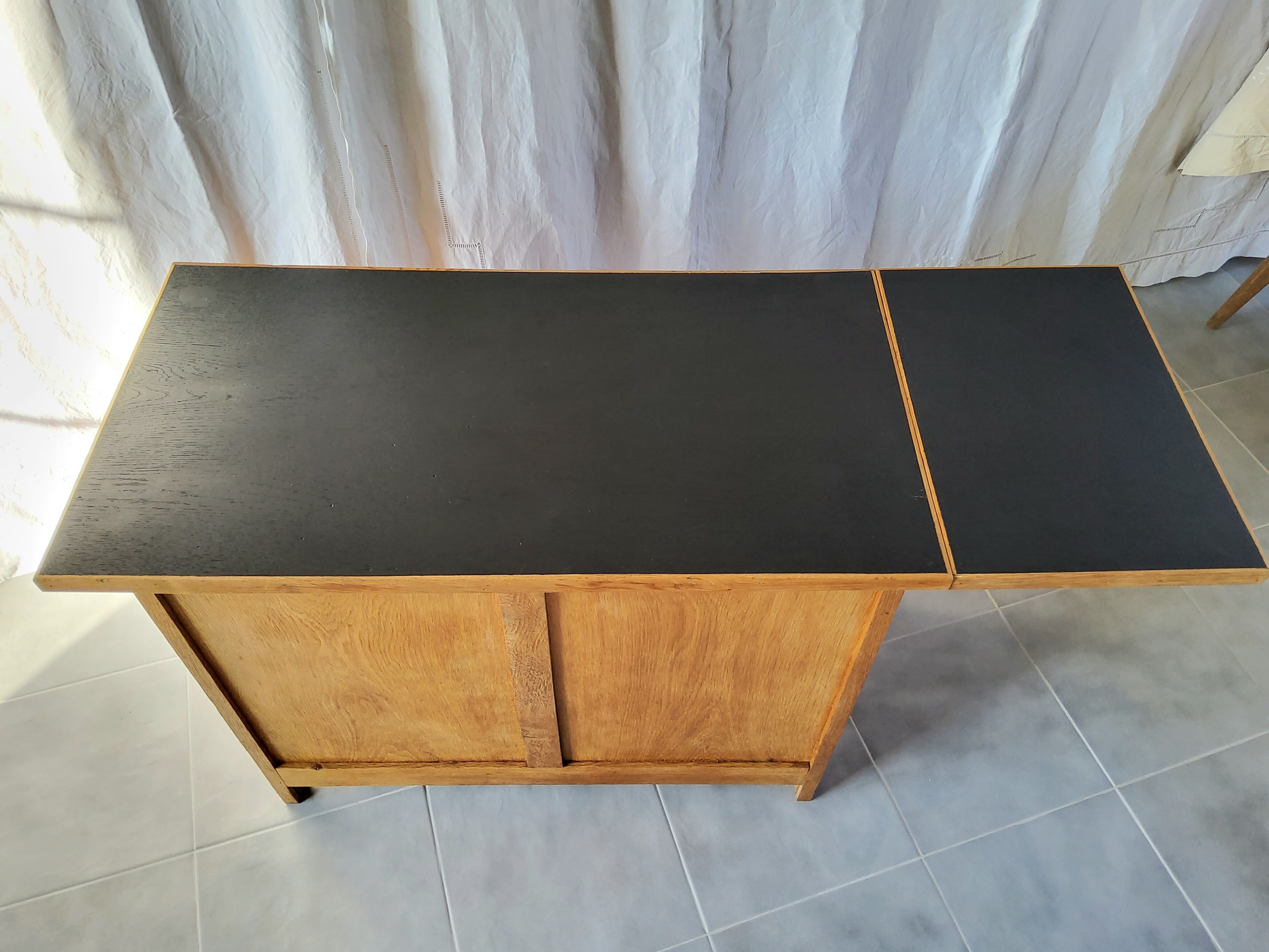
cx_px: 634
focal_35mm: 26
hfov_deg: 67.3
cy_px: 476
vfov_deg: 53.1
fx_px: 953
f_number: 2
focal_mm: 3.08
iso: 160
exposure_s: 1/120
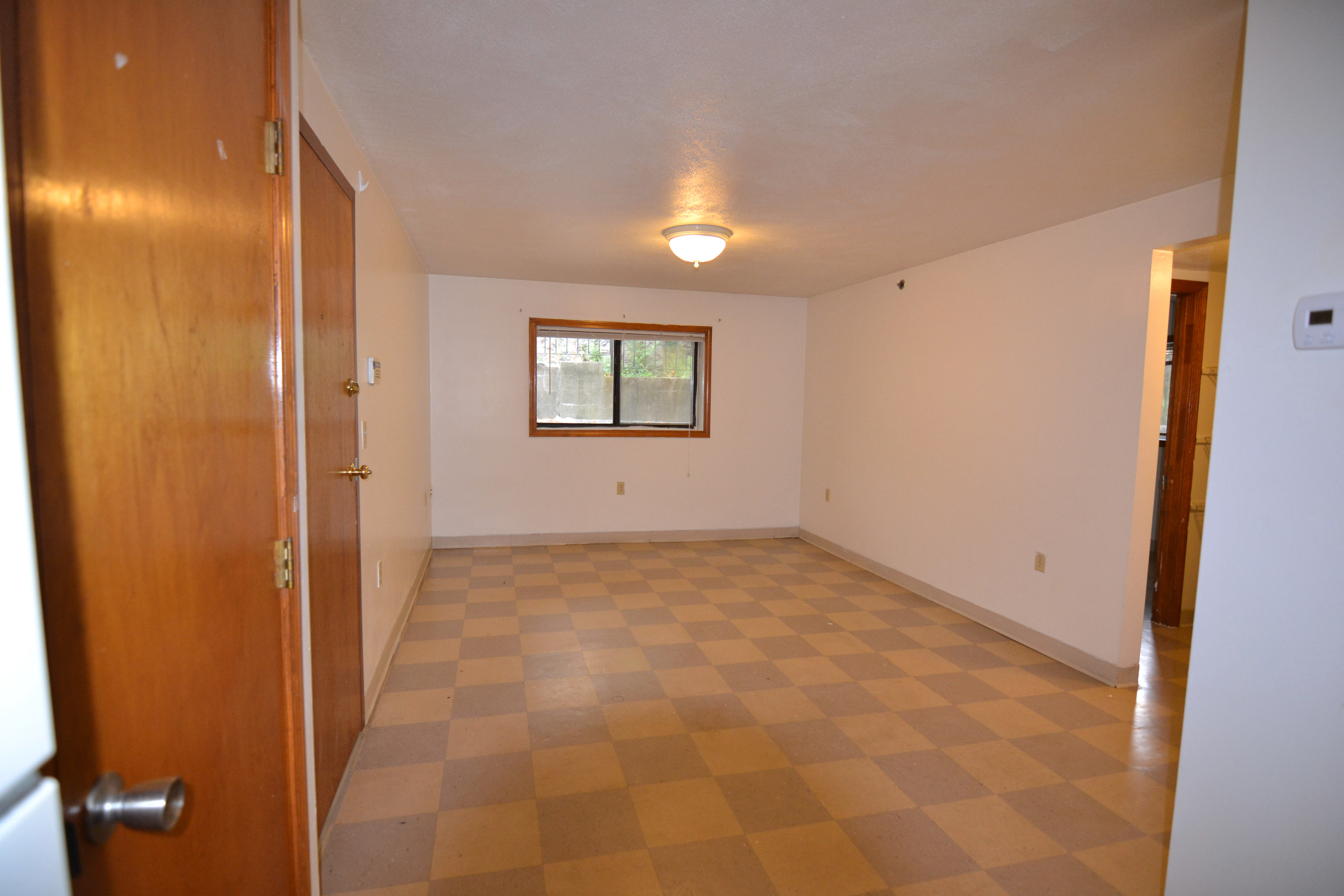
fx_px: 616
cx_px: 672
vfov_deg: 72.1
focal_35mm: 16
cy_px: 448
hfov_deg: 95.0
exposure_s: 1/60
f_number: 2.8
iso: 800
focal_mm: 11
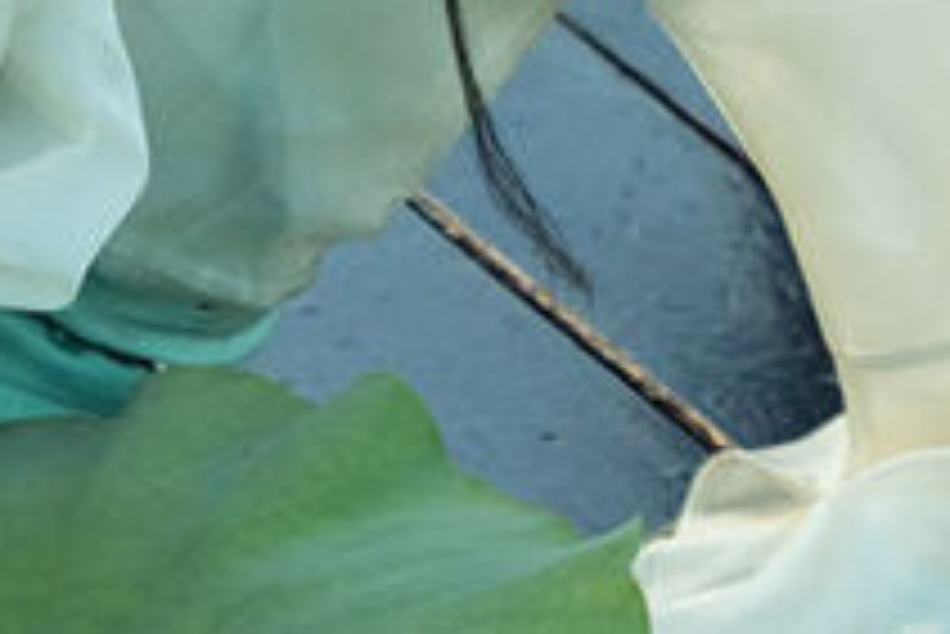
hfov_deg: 2.1
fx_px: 25614
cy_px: -499
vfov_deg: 1.4
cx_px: 626
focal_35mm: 970
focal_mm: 195
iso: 640
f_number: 3.5
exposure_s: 1/160
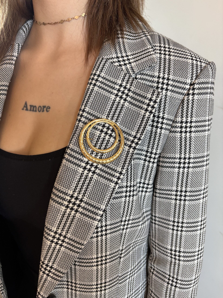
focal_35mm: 26
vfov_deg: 67.3
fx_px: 223
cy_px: 149
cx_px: 112
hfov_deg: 53.1
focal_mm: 5.96
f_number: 1.6
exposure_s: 1/50
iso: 160
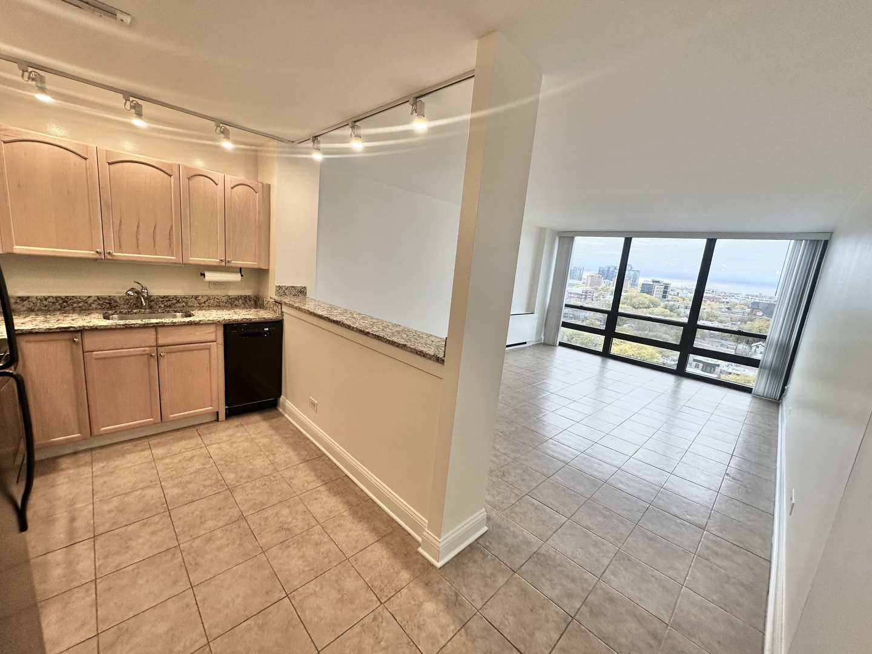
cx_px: 436
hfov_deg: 102.1
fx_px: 353
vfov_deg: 85.7
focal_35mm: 14
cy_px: 327
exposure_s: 1/120
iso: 50
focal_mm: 2.22
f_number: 2.2
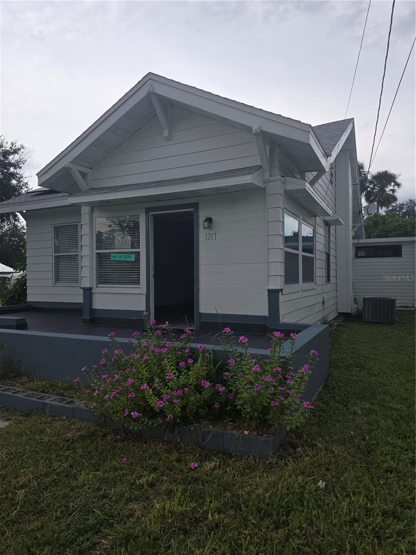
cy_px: 278
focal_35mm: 23
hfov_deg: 58.9
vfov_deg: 73.9
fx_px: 369
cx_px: 208
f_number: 1.7
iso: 12
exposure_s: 1/736
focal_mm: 6.3
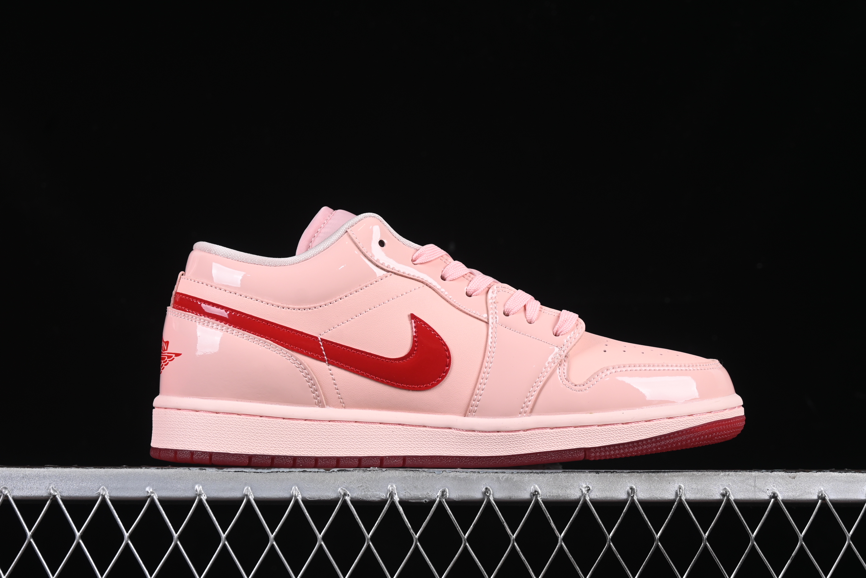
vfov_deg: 18.2
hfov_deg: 27.0
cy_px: 289
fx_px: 1804
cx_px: 433
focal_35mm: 75
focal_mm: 50
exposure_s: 1/80
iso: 160
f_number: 8
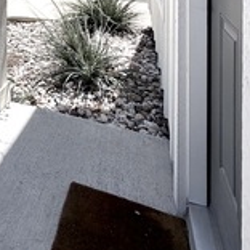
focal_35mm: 38
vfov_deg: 34.1
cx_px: -19
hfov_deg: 37.4
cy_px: -59
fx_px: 310
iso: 20
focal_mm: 2.22
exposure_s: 1/1050
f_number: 2.2
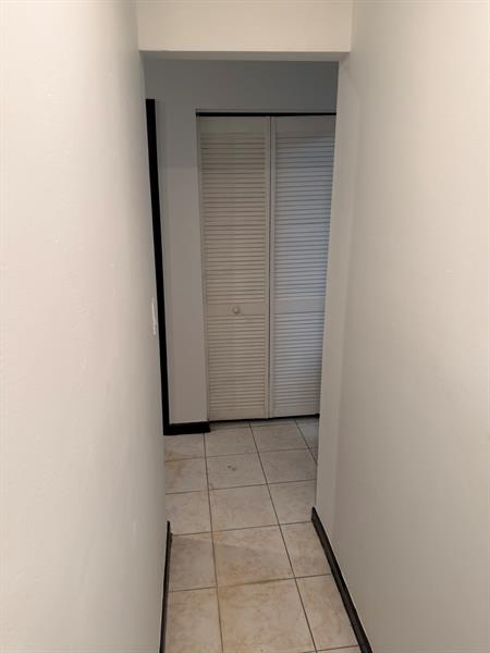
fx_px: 453
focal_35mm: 24
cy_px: 326
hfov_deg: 56.8
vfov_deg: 71.6
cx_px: 245
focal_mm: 6.76
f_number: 1.78
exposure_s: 1/60
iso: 125
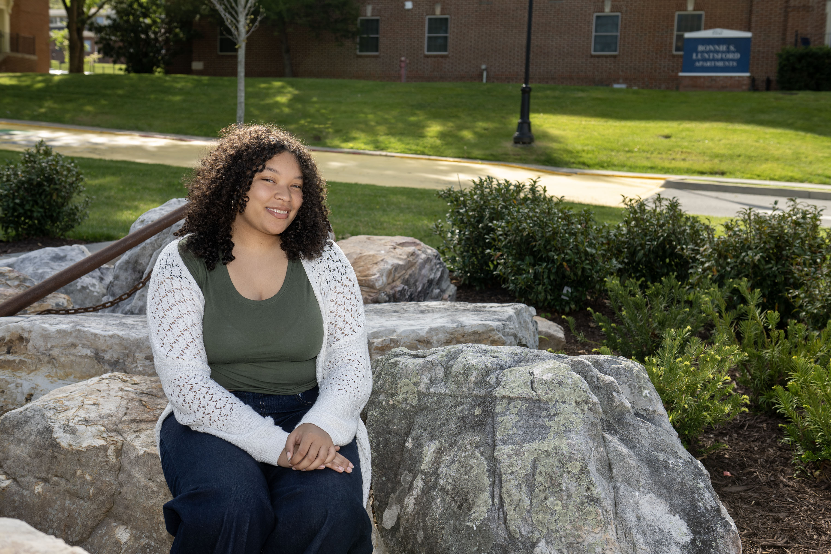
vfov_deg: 31.9
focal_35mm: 42
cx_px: 416
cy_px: 277
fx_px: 969
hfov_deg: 46.4
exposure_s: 1/200
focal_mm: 42
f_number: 6.3
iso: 100
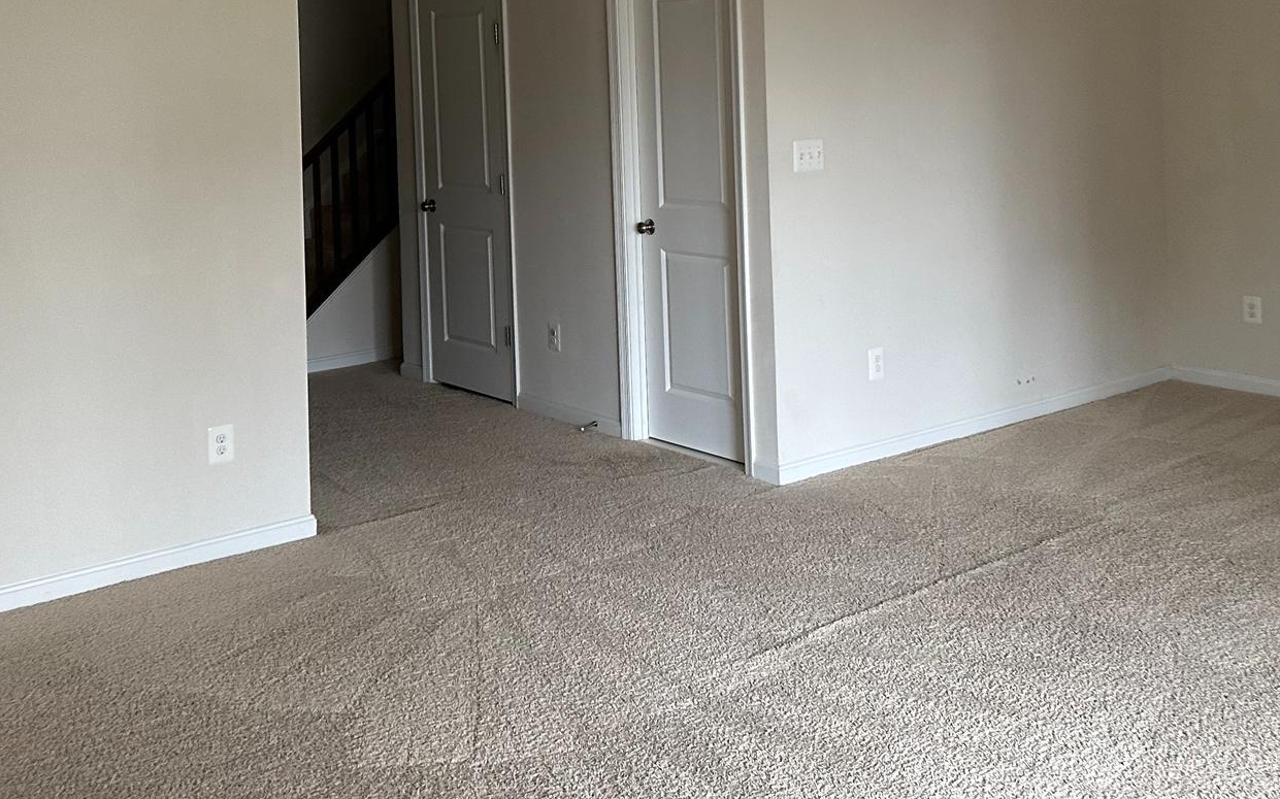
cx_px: 634
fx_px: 1465
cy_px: 88
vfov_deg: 29.3
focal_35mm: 42
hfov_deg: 47.2
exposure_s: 1/60
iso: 320
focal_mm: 6.86
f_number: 1.78
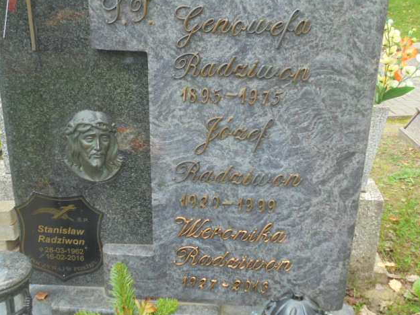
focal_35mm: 39
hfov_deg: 47.9
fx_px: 473
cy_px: 155
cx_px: 214
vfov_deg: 36.8
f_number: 4.2
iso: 100
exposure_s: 1/60
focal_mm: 6.9
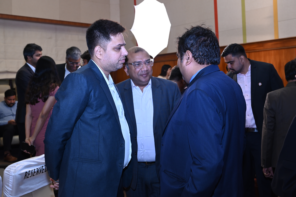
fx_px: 345
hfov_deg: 46.4
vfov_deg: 31.9
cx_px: 148
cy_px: 98
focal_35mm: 42
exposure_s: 1/100
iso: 800
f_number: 5.6
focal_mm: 42
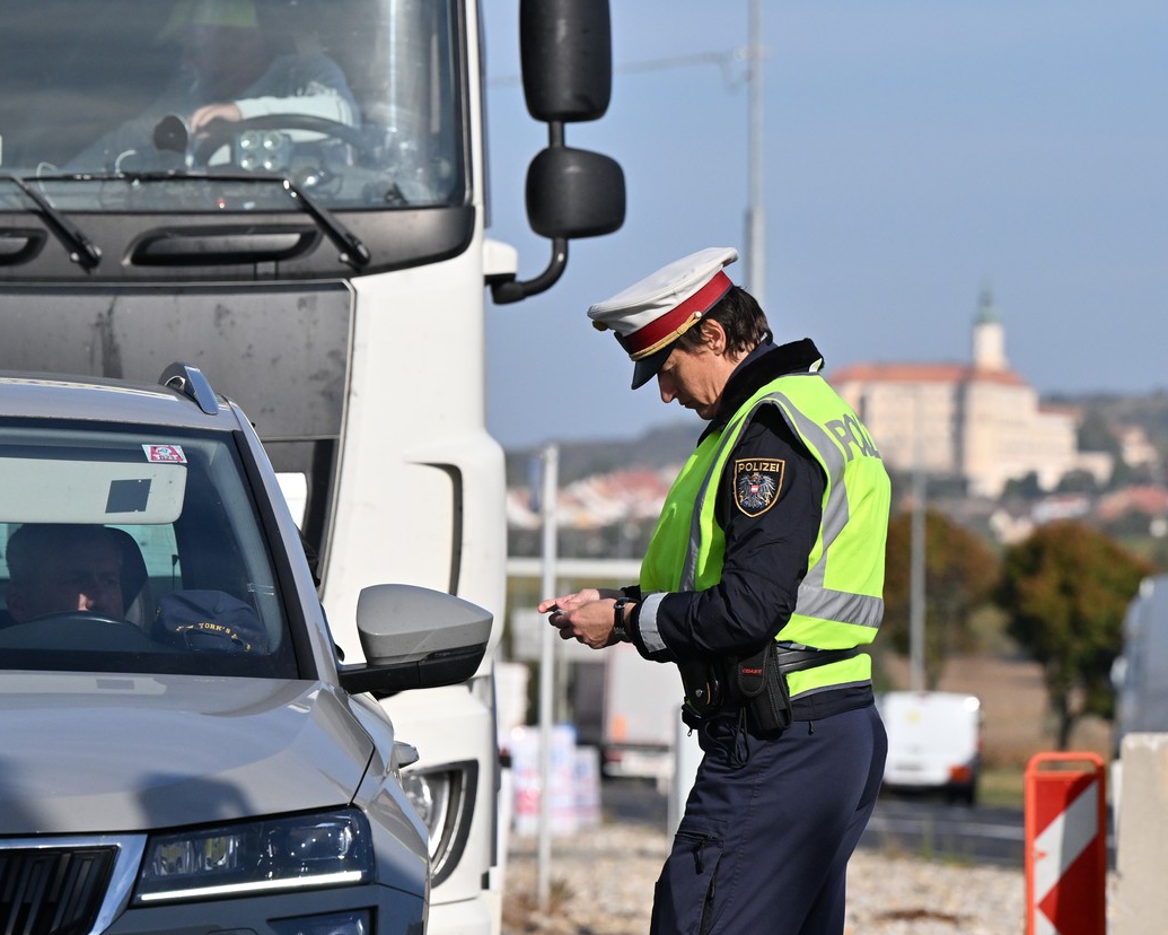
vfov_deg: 6.1
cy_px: 466
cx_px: 501
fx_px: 8815
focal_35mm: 255
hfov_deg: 7.6
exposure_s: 1/8000
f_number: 5.6
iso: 800
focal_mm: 150
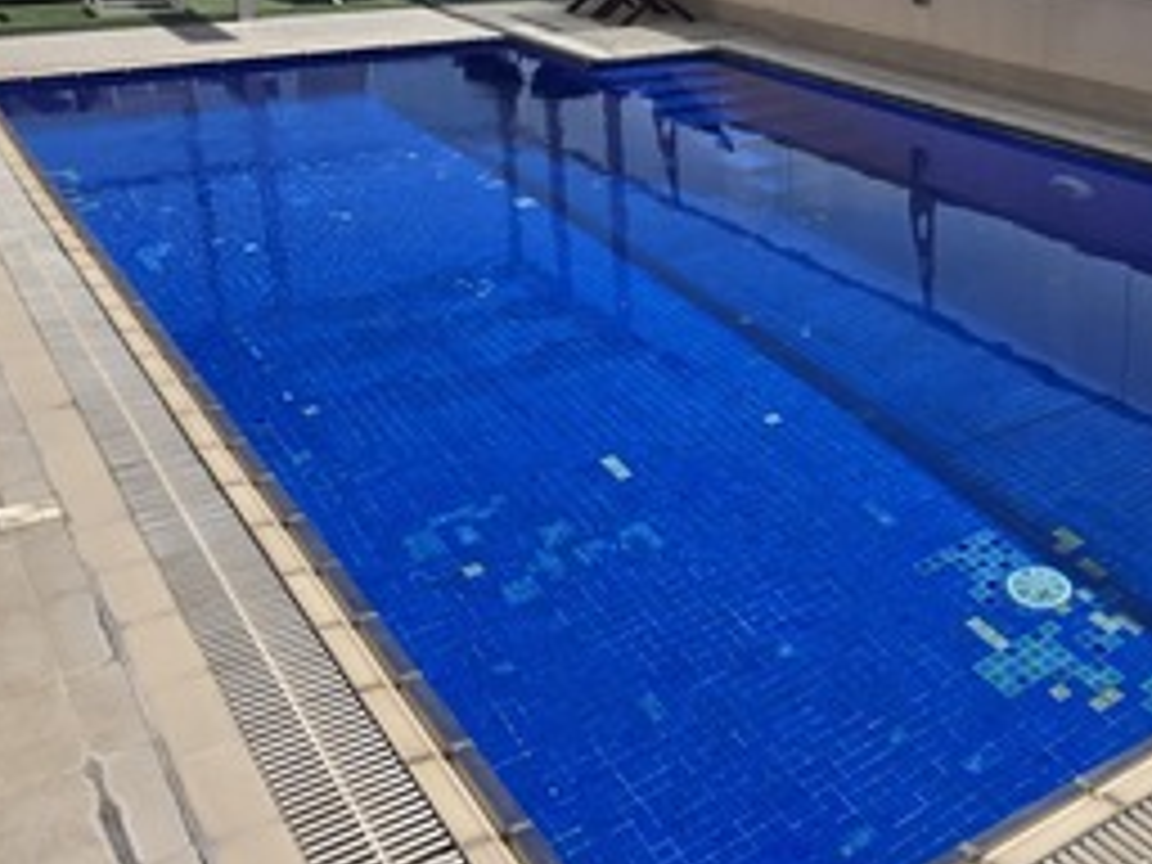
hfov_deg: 43.6
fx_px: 1364
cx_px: 925
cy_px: 245
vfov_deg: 34.6
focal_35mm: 41
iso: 64
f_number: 1.7
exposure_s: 1/7944
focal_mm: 6.3
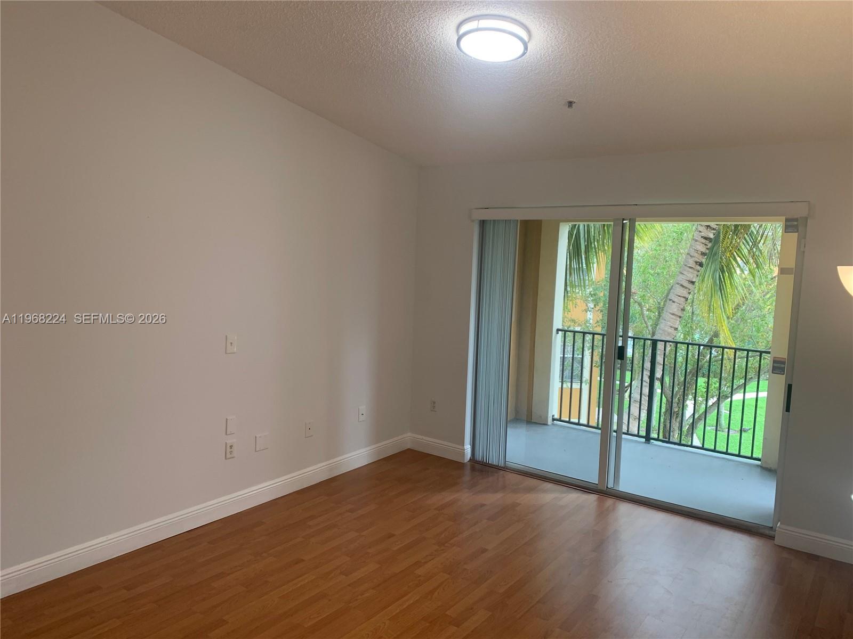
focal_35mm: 26
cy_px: 320
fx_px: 641
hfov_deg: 67.3
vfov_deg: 53.1
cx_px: 426
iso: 80
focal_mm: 4.25
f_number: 1.8
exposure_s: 1/120
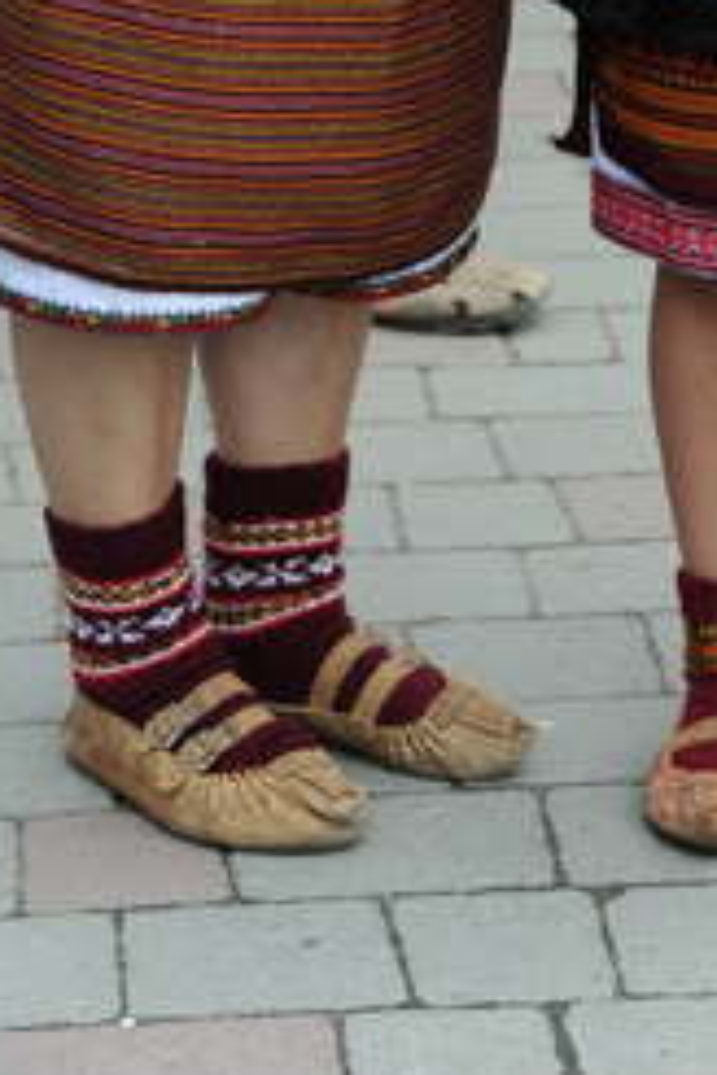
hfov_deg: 7.4
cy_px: -411
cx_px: 420
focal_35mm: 185
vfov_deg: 10.8
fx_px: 5526
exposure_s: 1/125
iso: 640
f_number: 4
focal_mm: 65
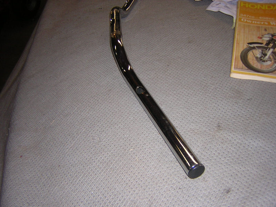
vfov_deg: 39.7
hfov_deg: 51.4
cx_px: 138
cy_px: 104
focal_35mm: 36
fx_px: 287
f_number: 2.6
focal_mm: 4.7
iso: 100
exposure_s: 1/60.1
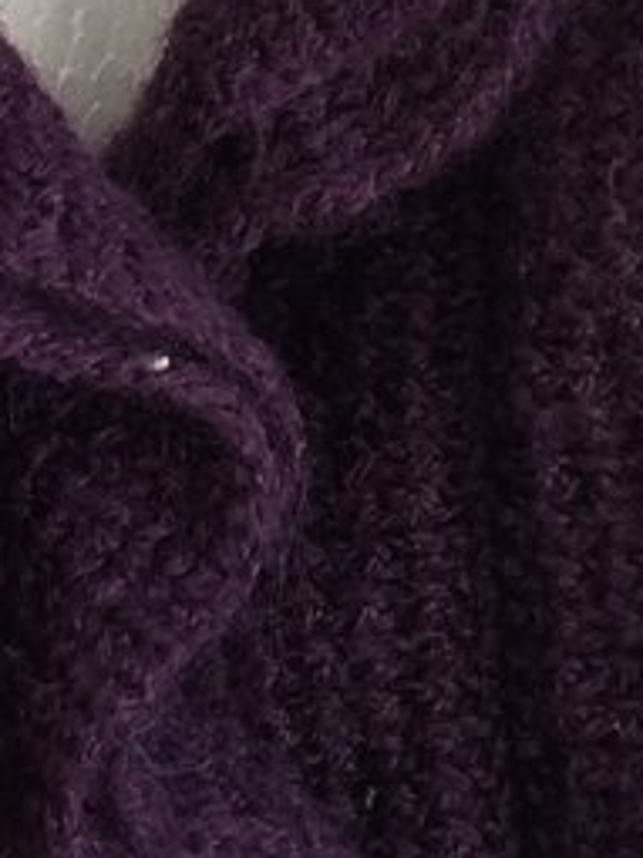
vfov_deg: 11.7
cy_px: -628
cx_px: 88
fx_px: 3892
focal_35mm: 157
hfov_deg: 9.4
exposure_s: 1/60
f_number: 2.2
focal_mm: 4.12
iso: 50
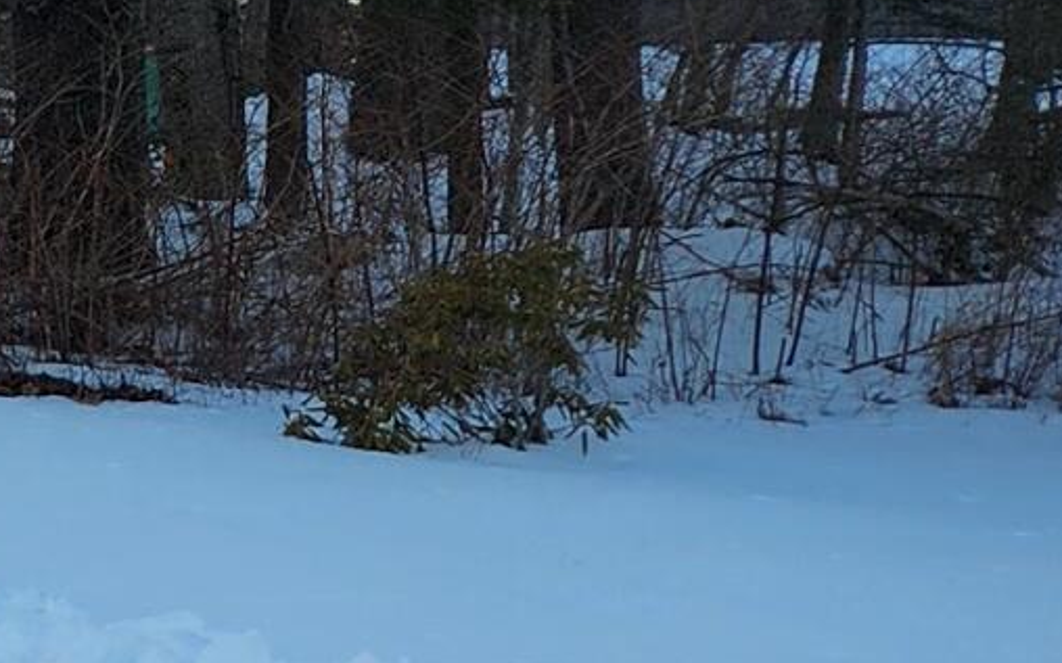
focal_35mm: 144
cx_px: -2042
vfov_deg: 9.1
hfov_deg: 10.6
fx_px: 4166
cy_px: 144
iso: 20
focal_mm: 5.4
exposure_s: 1/366
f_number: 1.8
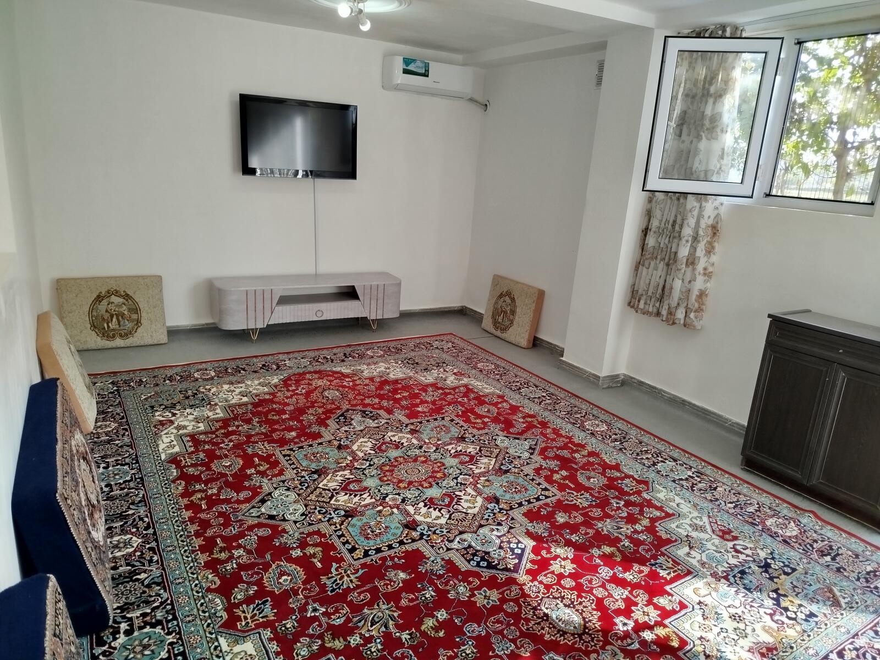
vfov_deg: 56.8
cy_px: 330
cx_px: 440
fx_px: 610
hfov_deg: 71.6
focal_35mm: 24
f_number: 1.7
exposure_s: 1/100
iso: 80
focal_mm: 5.31
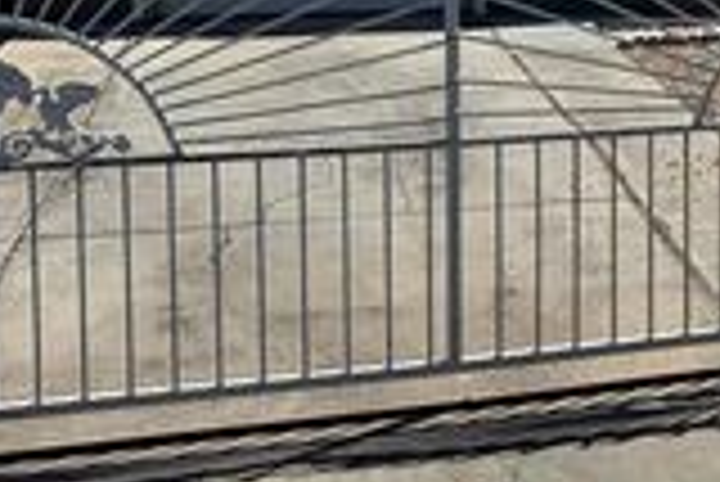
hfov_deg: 23.1
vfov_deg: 17.0
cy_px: -38
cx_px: 932
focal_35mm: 78
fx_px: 1561
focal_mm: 6.76
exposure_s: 1/9009
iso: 80
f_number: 1.78
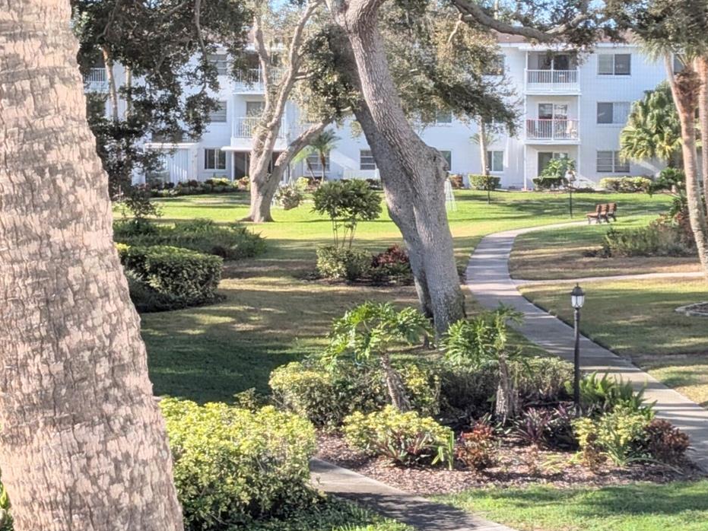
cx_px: 362
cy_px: 151
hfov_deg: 23.3
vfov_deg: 17.5
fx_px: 1718
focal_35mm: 84
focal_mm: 6.9
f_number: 1.68
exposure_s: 1/542
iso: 22
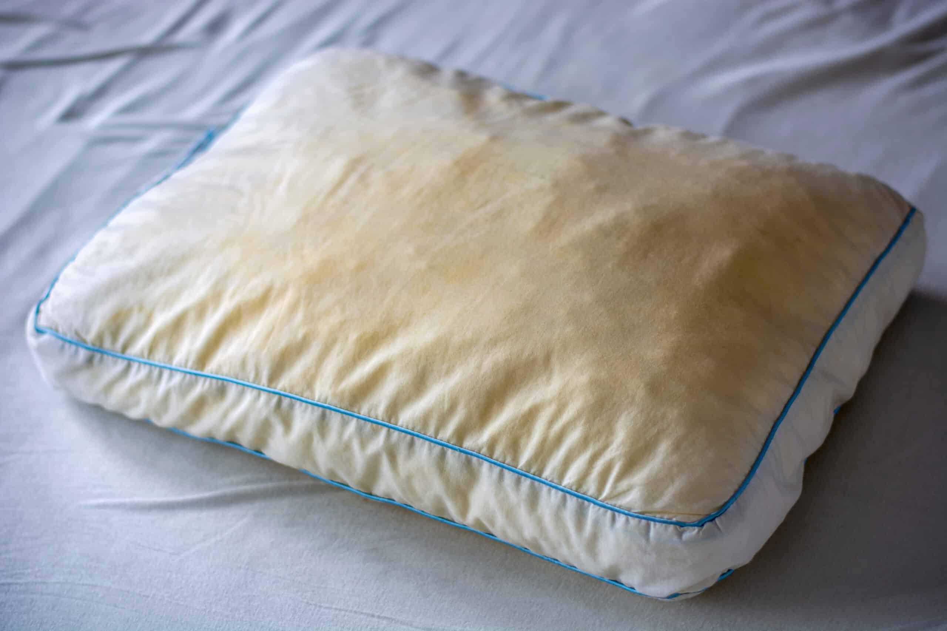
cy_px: 316
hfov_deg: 27.0
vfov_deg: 18.2
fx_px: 1973
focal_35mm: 75
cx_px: 474
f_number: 2.2
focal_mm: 50
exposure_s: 1/40
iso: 100
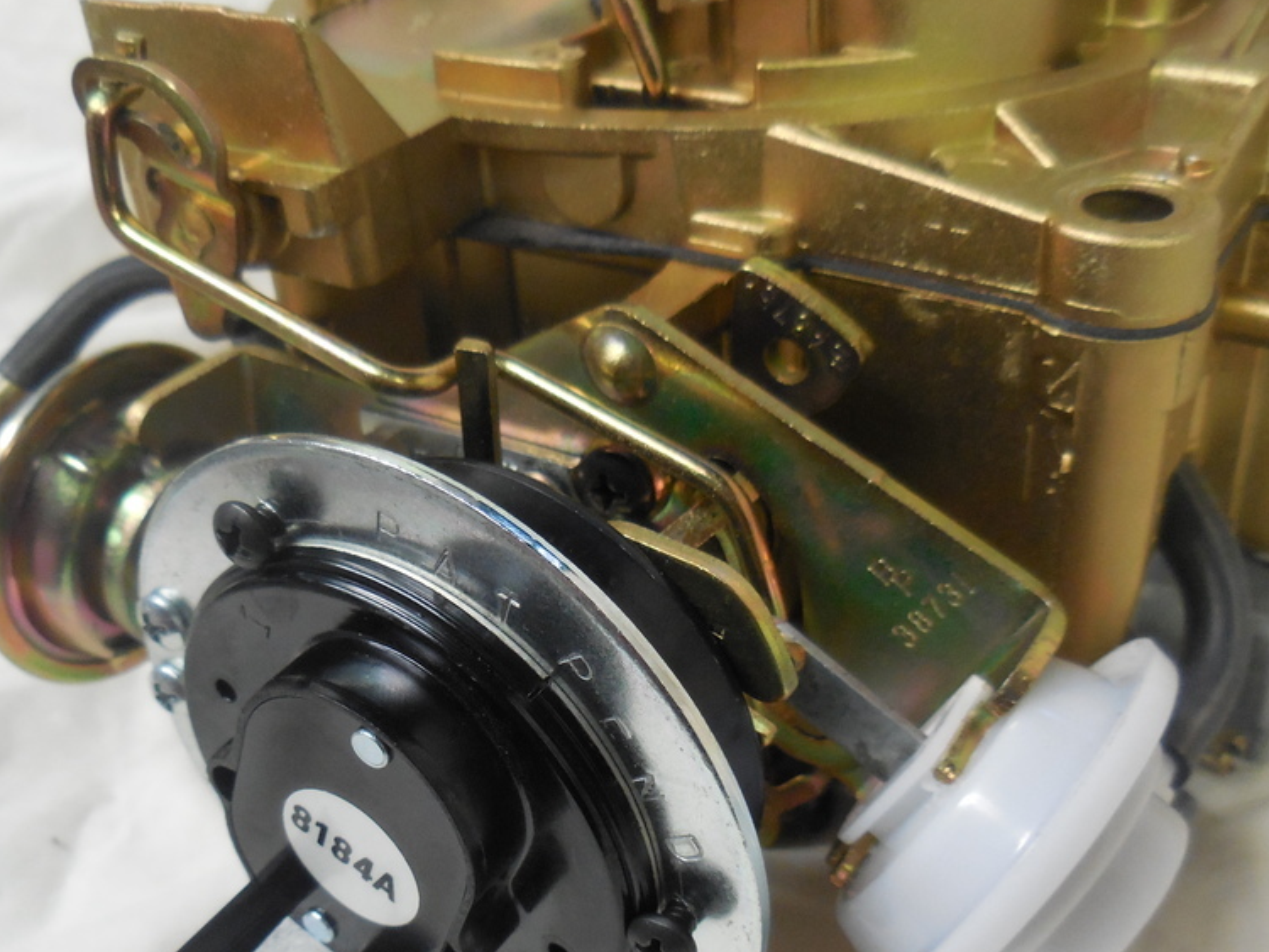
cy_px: 622
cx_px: 613
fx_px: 1614
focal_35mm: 44
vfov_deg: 32.7
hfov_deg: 42.9
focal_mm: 5.9
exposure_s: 1/25
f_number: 3.7
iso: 400
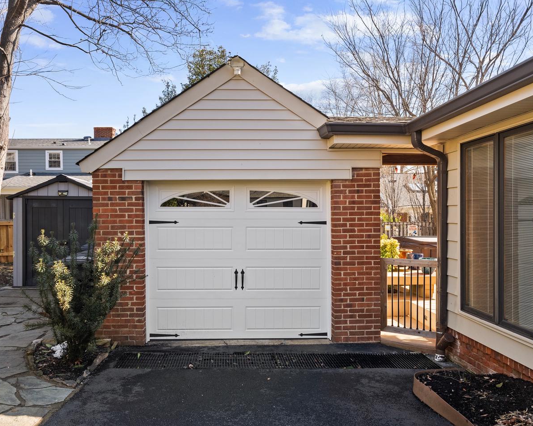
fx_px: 410
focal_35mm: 26
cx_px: 243
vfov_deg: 54.9
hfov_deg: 65.9
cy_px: 213
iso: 640
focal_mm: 23
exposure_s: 1/100
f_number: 10
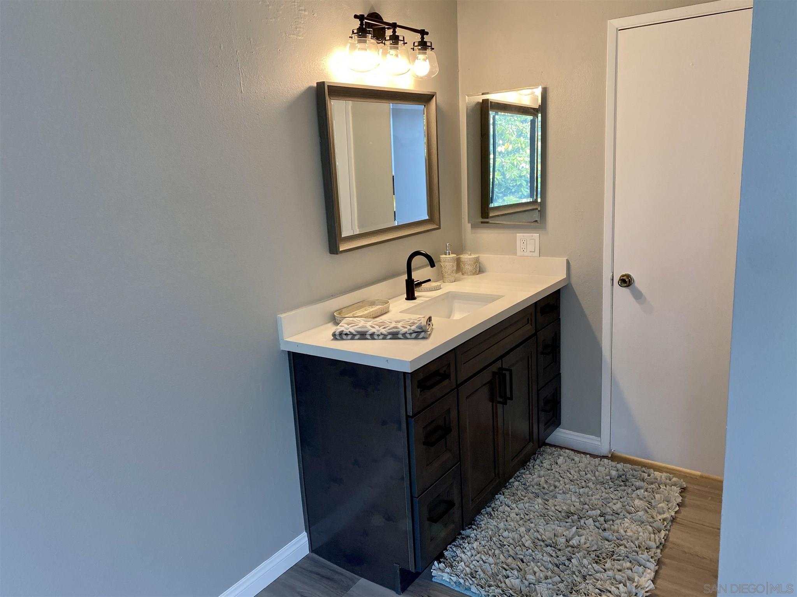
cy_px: 298
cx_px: 398
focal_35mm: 26
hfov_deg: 67.3
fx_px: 599
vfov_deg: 53.1
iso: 80
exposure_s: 1/120
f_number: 1.8
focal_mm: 4.25
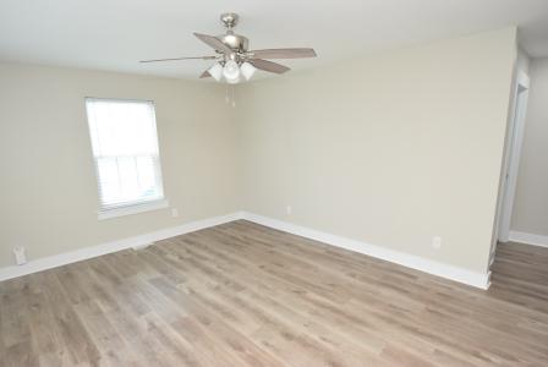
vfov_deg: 63.4
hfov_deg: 85.3
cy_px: 184
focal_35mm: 20
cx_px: 274
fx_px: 297
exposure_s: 1/125
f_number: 5.6
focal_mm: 13
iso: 800
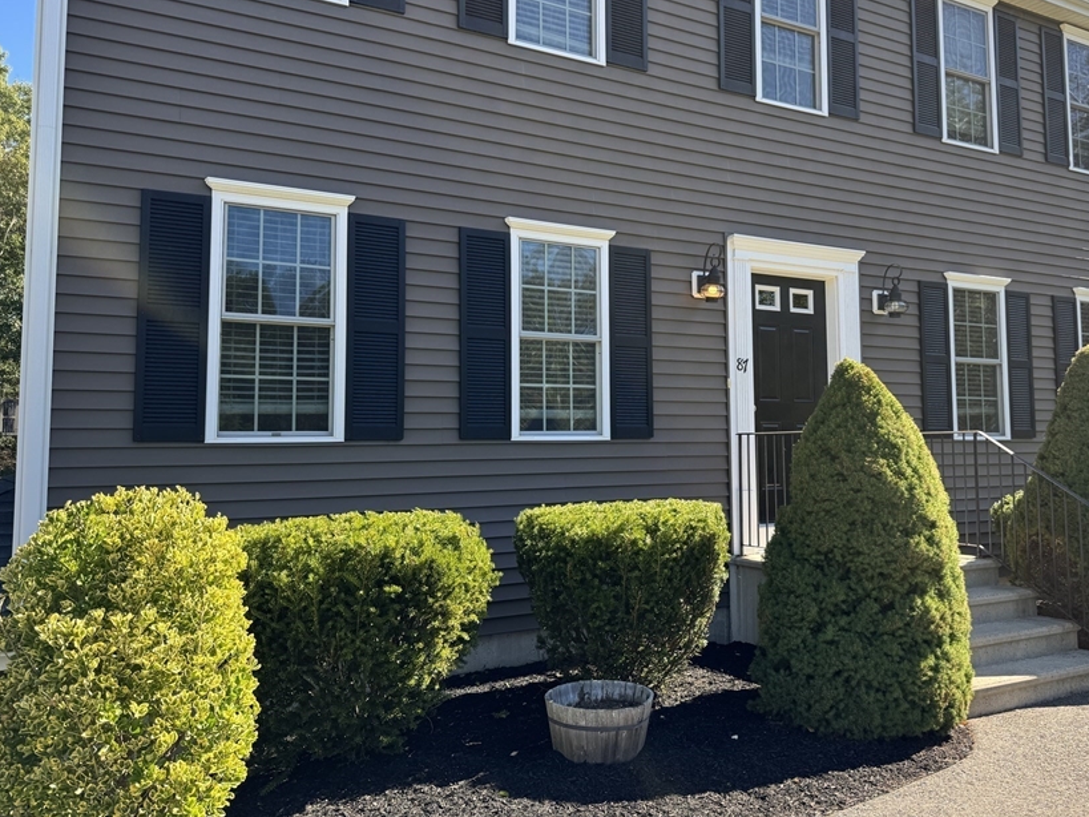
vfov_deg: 46.7
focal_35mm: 30
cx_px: 652
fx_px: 944
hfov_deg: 59.5
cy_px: 374
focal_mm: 6.76
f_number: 1.78
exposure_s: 1/747
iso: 80
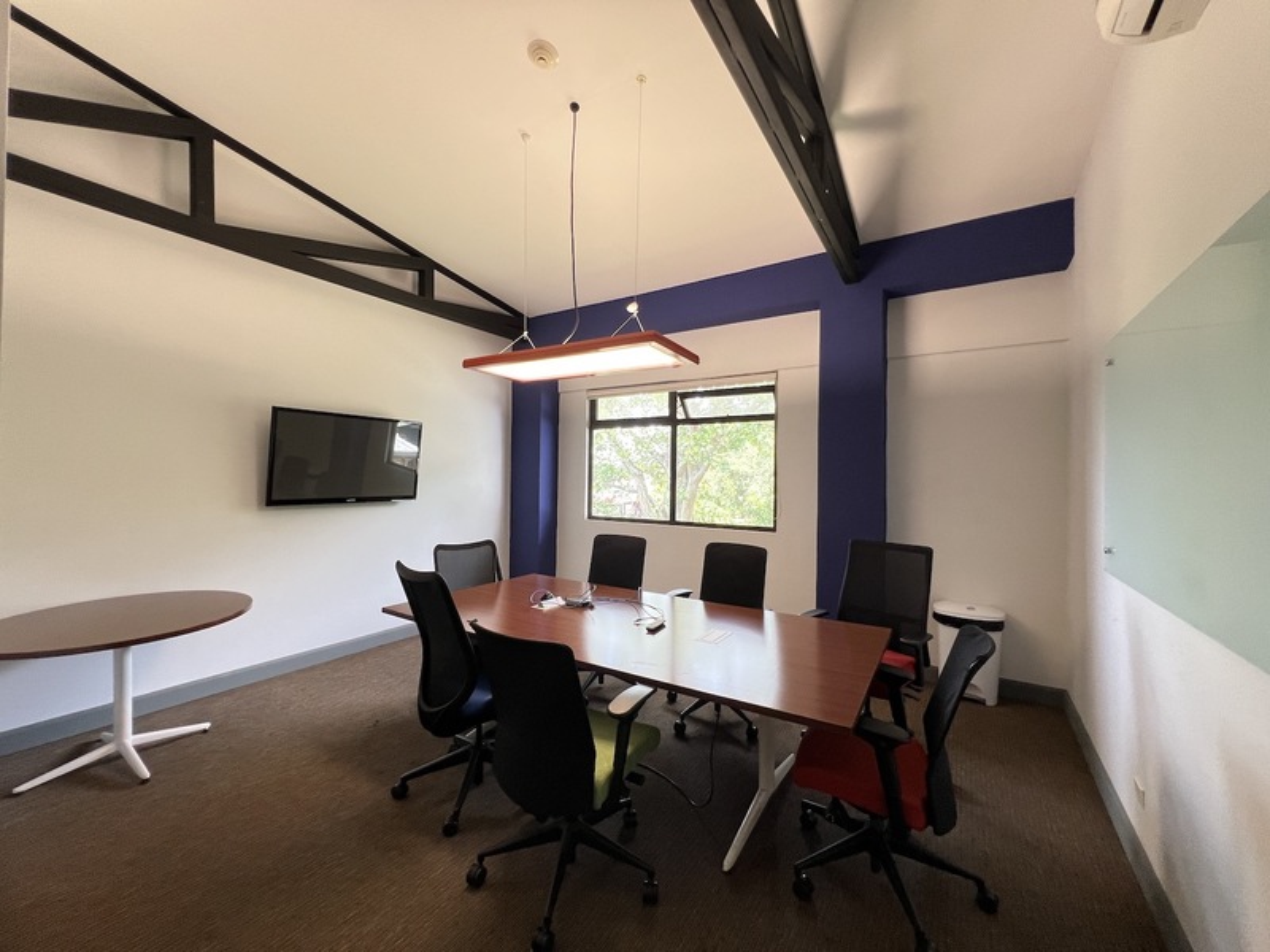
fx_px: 477
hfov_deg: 106.2
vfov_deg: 89.9
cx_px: 635
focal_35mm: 13
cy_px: 476
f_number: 1.8
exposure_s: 1/120
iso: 125
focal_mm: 1.57
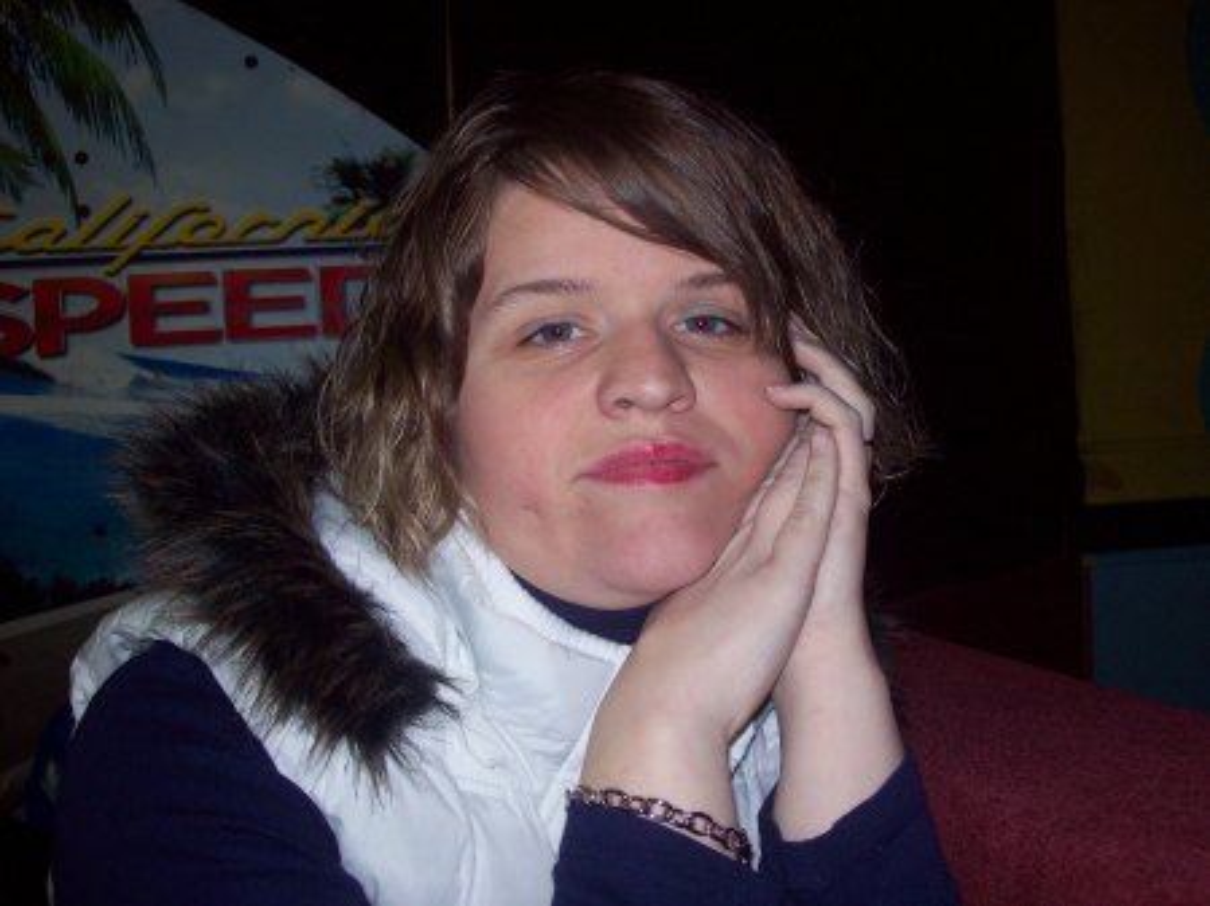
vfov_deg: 32.2
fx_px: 1572
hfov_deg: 42.1
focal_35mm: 45
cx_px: 605
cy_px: 453
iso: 80
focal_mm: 7.6
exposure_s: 1/73.6
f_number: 3
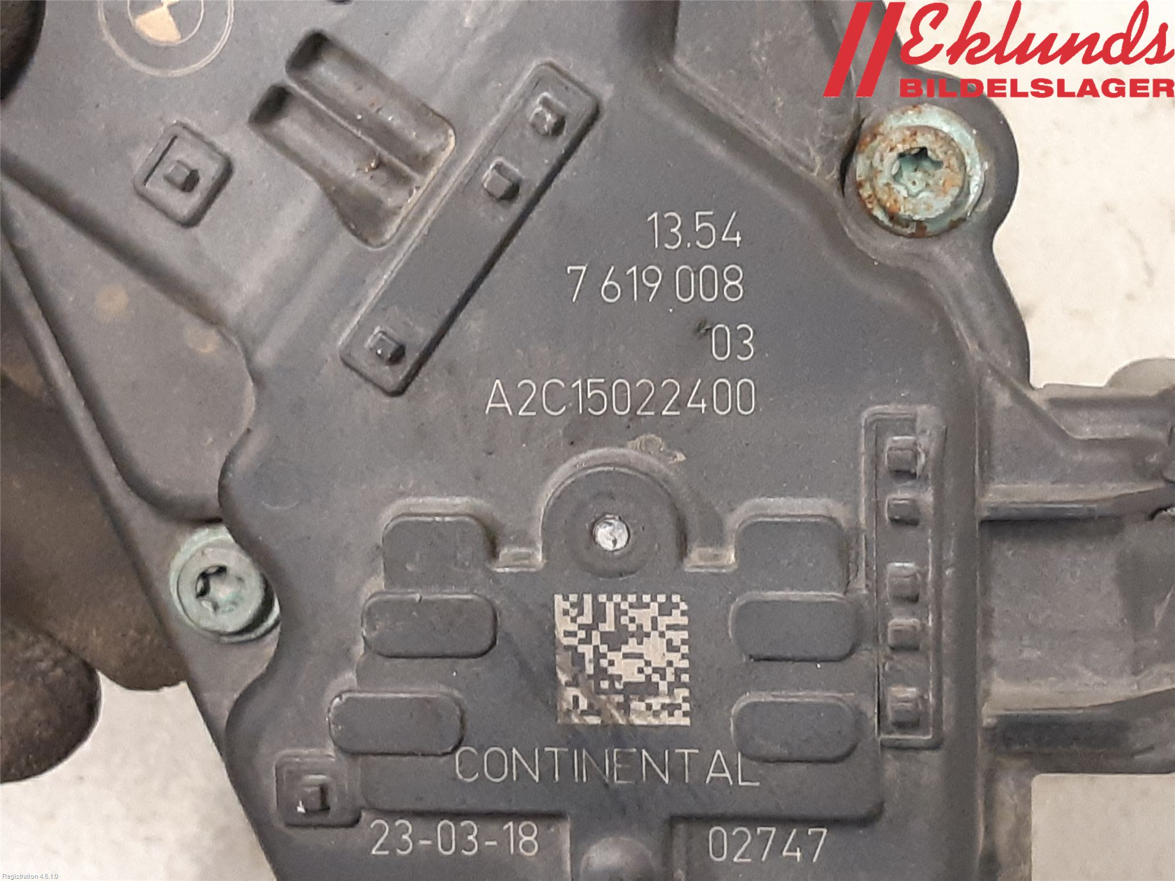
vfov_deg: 53.1
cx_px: 588
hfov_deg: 67.3
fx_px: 883
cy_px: 440
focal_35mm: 26
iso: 250
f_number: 1.7
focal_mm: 3.93
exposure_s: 1/25
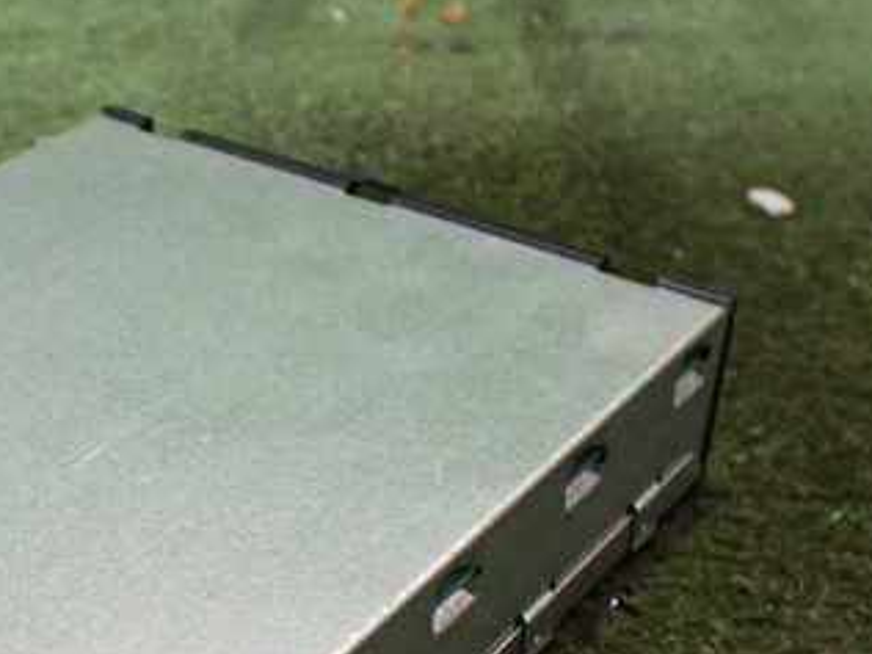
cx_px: 196
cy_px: 511
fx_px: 1436
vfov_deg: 25.3
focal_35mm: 57
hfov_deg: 33.0
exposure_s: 1/80
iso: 800
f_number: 2.3
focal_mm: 5.4
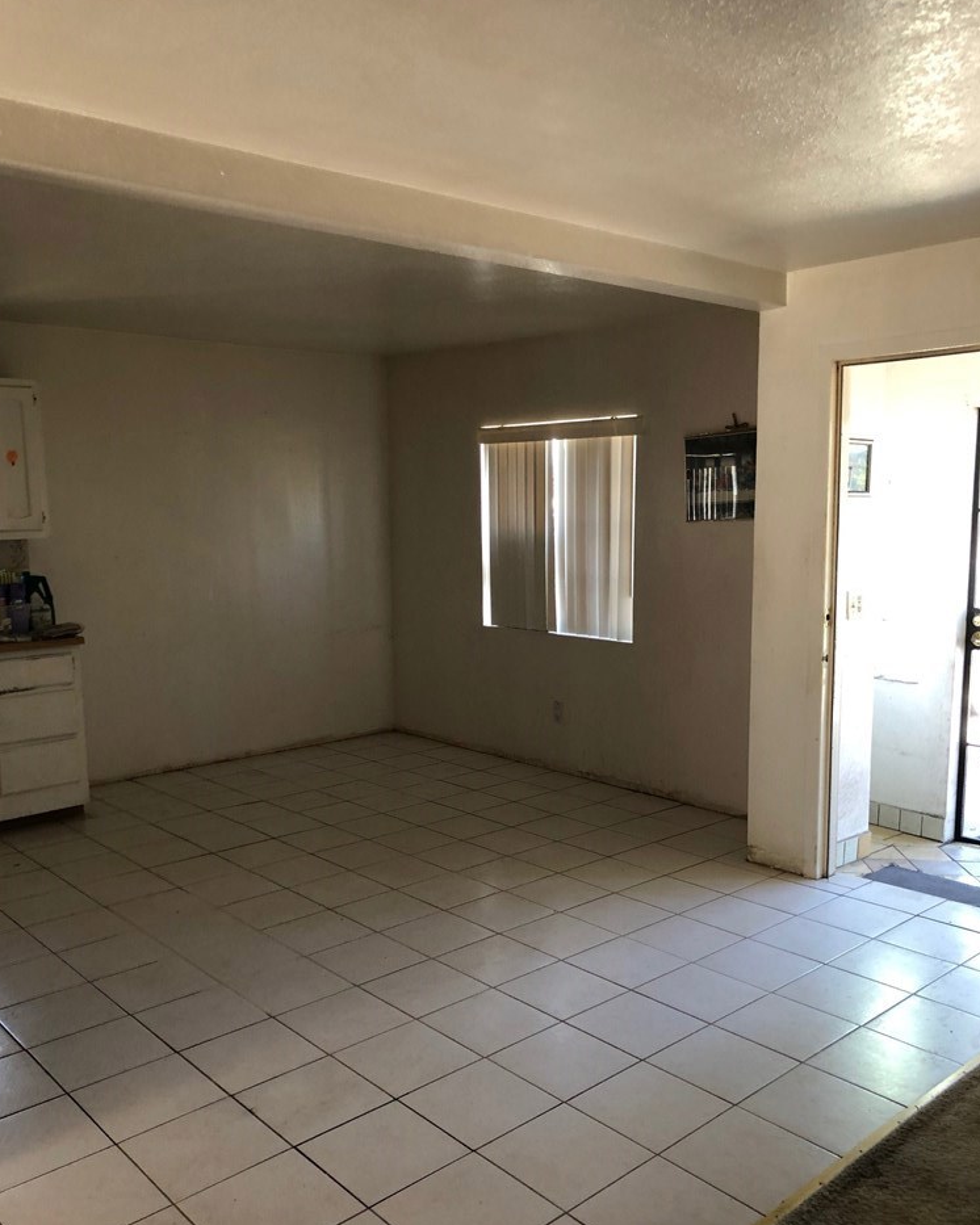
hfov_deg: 48.5
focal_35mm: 30
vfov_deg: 58.7
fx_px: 1088
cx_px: 483
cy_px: 663
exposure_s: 1/15
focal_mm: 3.99
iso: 40
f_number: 1.8
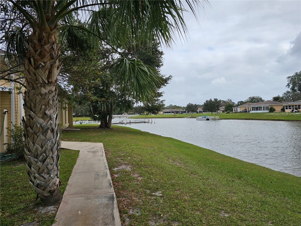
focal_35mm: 23
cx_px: 150
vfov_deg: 58.9
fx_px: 200
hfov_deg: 73.9
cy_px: 113
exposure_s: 1/834
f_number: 1.7
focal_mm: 6.3
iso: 10
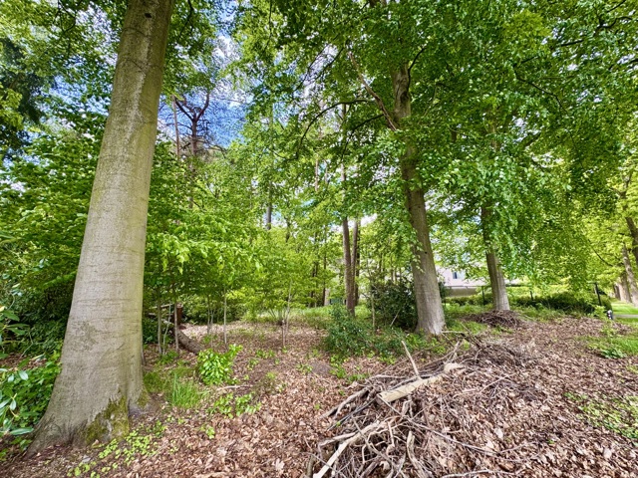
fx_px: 258
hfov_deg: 102.1
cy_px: 239
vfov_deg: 85.7
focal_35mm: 14
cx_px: 319
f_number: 2.2
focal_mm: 2.22
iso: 40
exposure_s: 1/141
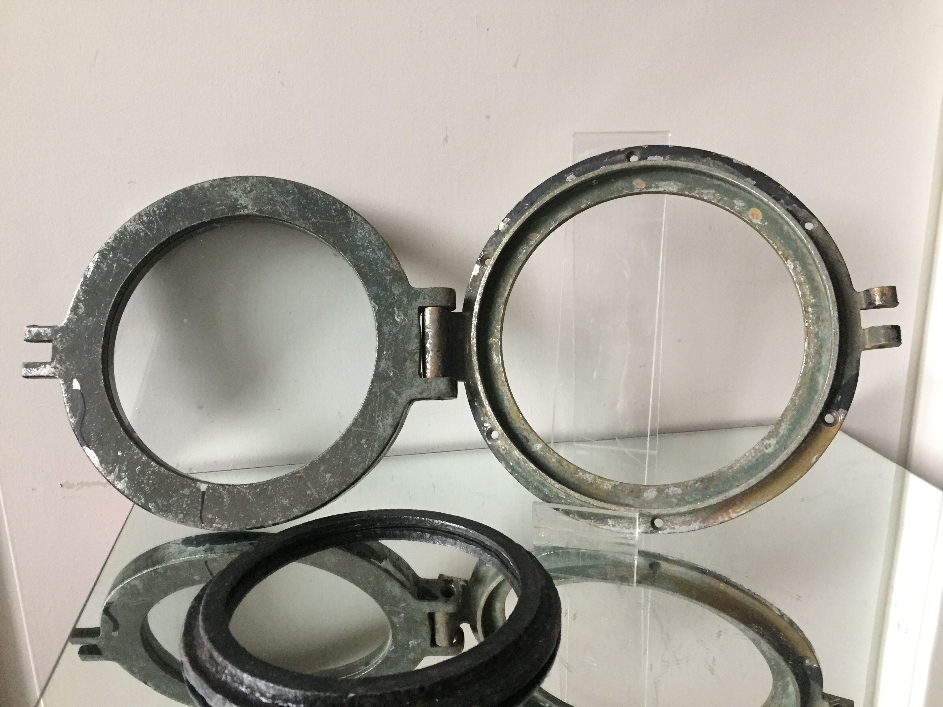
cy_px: 354
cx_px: 472
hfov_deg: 61.7
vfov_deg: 48.2
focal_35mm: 29
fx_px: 790
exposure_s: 1/33
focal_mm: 4.15
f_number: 2.2
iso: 320
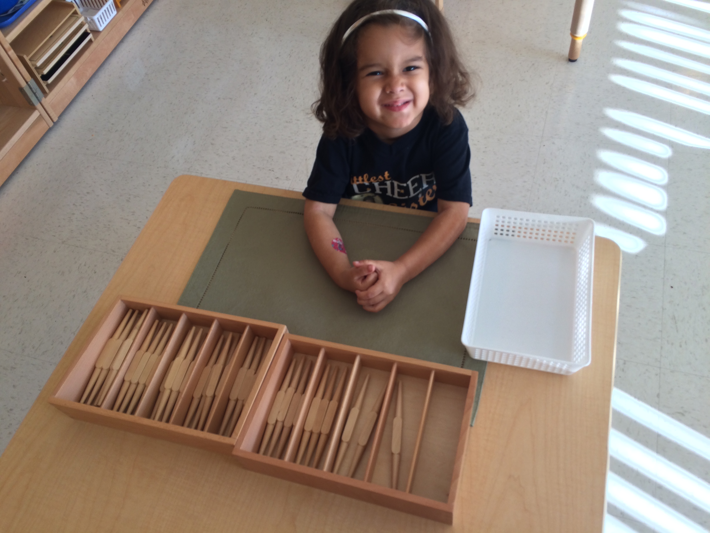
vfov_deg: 48.2
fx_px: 595
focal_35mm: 29
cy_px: 266
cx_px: 355
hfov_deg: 61.7
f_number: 2.2
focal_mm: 4.15
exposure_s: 1/60
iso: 32
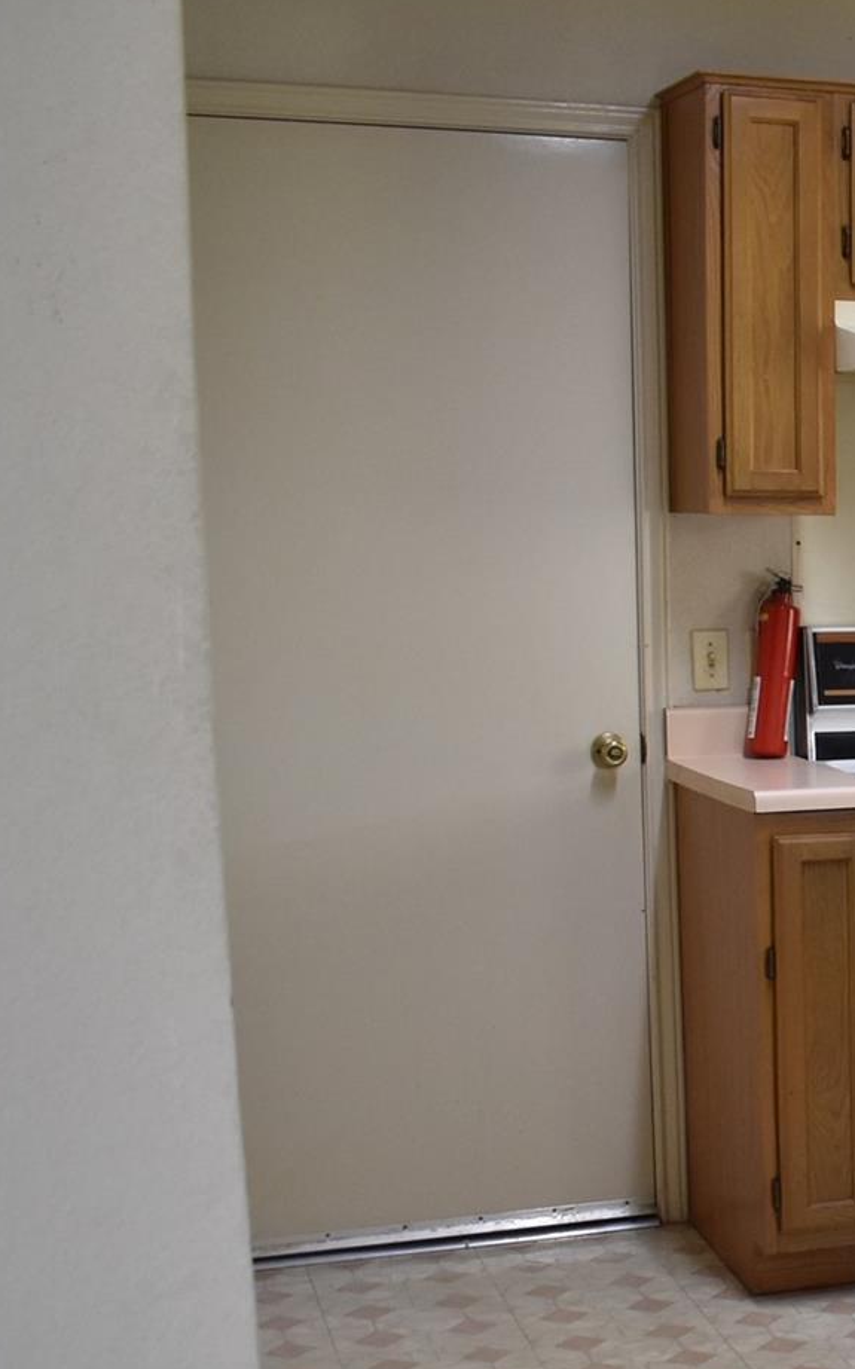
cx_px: 1292
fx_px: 2537
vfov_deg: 29.9
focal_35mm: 68
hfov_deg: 17.2
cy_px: 949
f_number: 3.5
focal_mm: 20
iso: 1000
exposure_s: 1/40
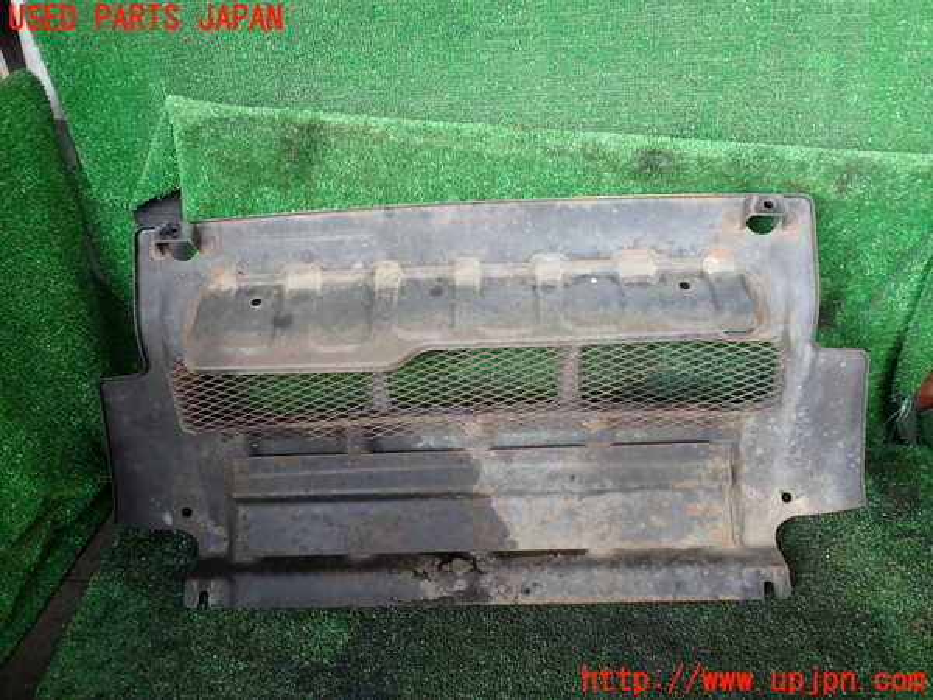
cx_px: 466
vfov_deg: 46.8
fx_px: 809
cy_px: 350
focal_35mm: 30
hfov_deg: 60.0
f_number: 2.3
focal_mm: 5.4
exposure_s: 1/50
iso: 200
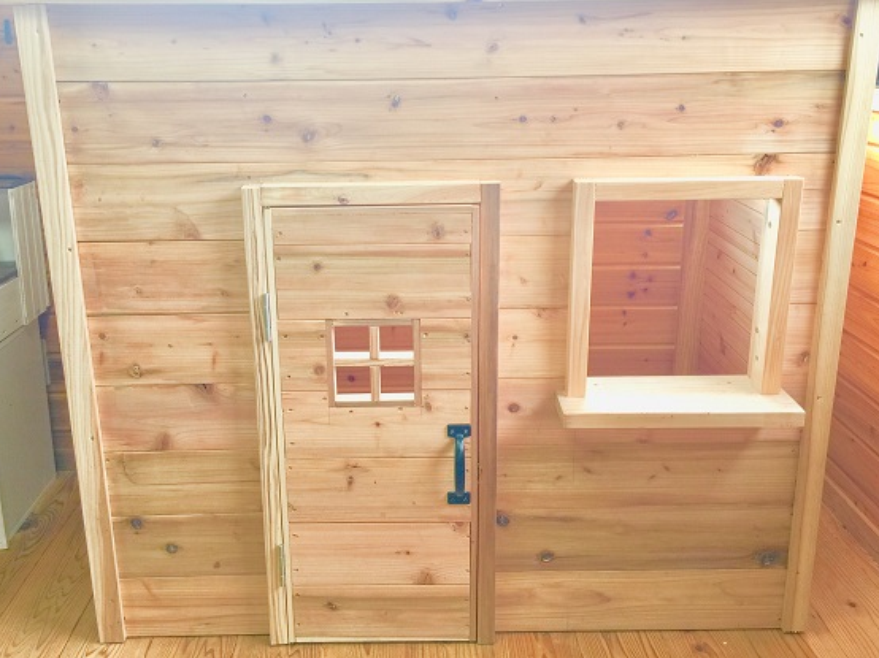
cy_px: 285
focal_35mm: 33
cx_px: 424
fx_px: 838
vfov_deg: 42.8
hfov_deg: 55.4
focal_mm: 4.15
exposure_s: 1/15
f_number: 2.2
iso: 32
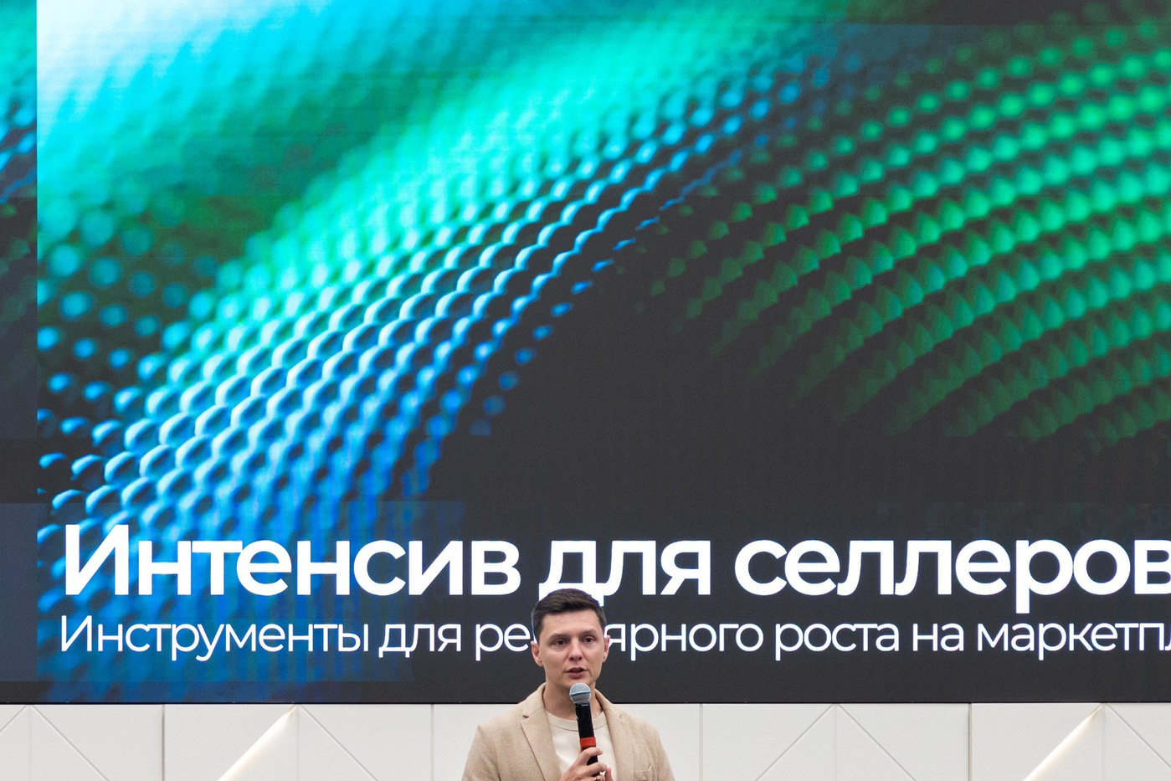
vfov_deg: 5.6
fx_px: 8035
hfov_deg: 8.3
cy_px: 681
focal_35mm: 247
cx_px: 603
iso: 2500
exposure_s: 1/160
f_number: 4.2
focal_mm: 135
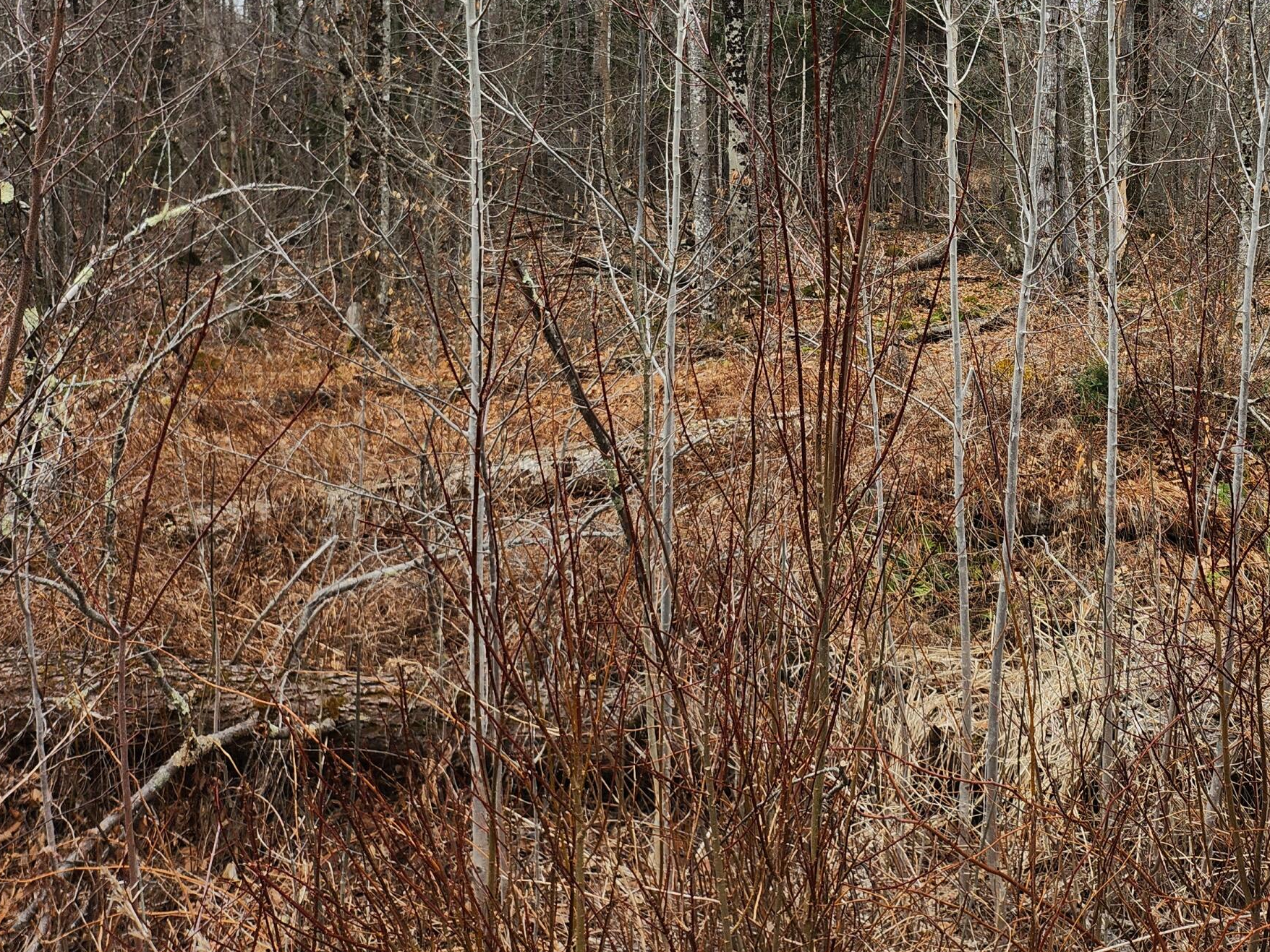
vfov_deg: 33.8
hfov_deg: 44.3
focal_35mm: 41
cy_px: 157
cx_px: 950
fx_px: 1504
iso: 50
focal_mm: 5
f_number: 1.8
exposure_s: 1/1163
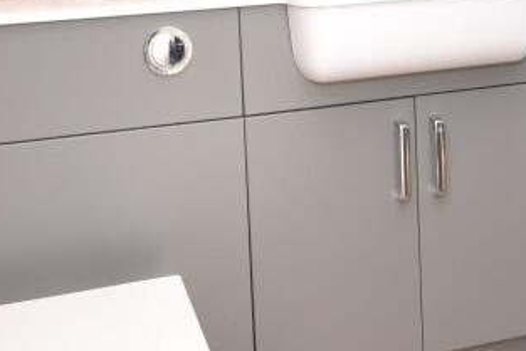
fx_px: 716
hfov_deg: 40.3
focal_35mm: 49
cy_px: -41
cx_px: 277
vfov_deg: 25.4
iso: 400
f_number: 5.6
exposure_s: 1/125
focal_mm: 10
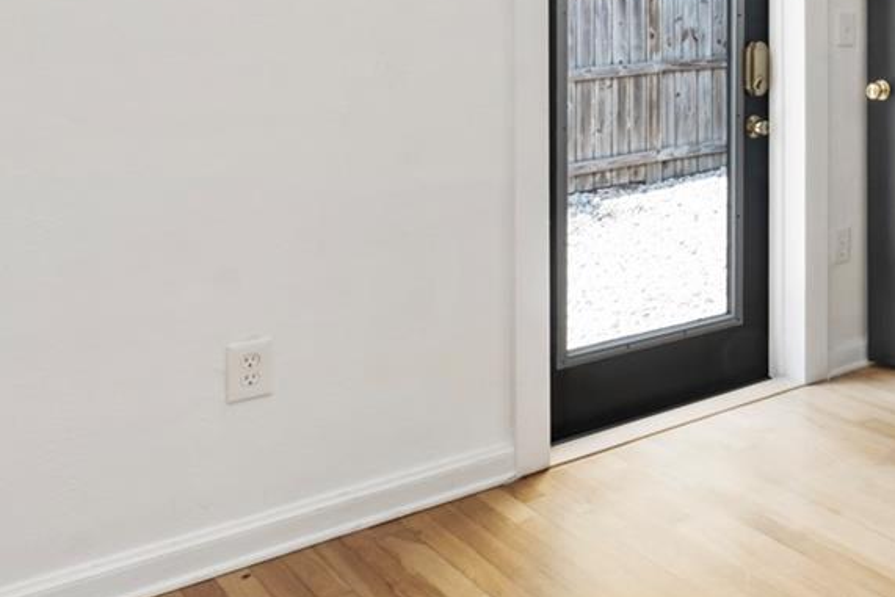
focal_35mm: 42
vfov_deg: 30.2
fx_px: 1044
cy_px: 34
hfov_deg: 37.0
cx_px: 1041
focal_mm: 10
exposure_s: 1/25
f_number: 14
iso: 320
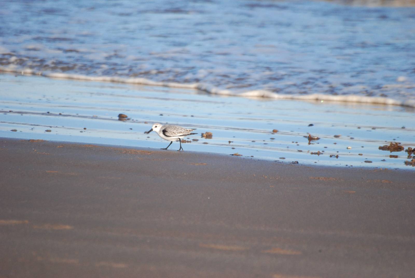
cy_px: 139
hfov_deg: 4.6
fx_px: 5194
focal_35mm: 450
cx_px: 208
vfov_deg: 3.1
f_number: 6.3
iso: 1000
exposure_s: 1/2500
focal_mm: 300
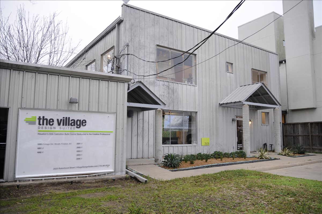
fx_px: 250
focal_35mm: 28
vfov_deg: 46.3
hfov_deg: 65.5
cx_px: 161
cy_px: 107
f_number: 4
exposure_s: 1/80
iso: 400
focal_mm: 28
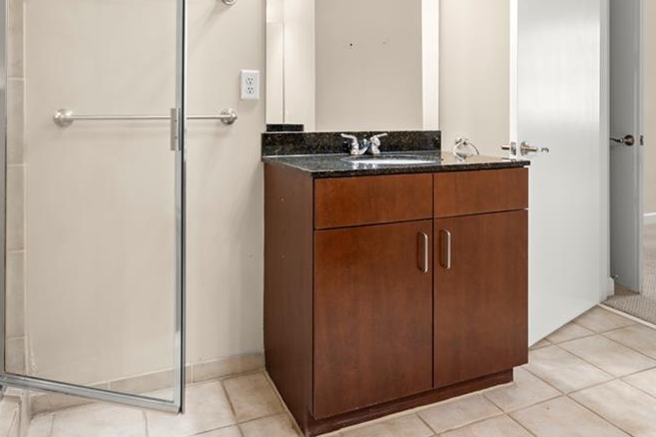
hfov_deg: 71.4
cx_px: 302
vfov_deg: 49.3
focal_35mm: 25
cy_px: 112
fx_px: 455
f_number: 5.6
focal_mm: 16
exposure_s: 1/2.5
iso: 320
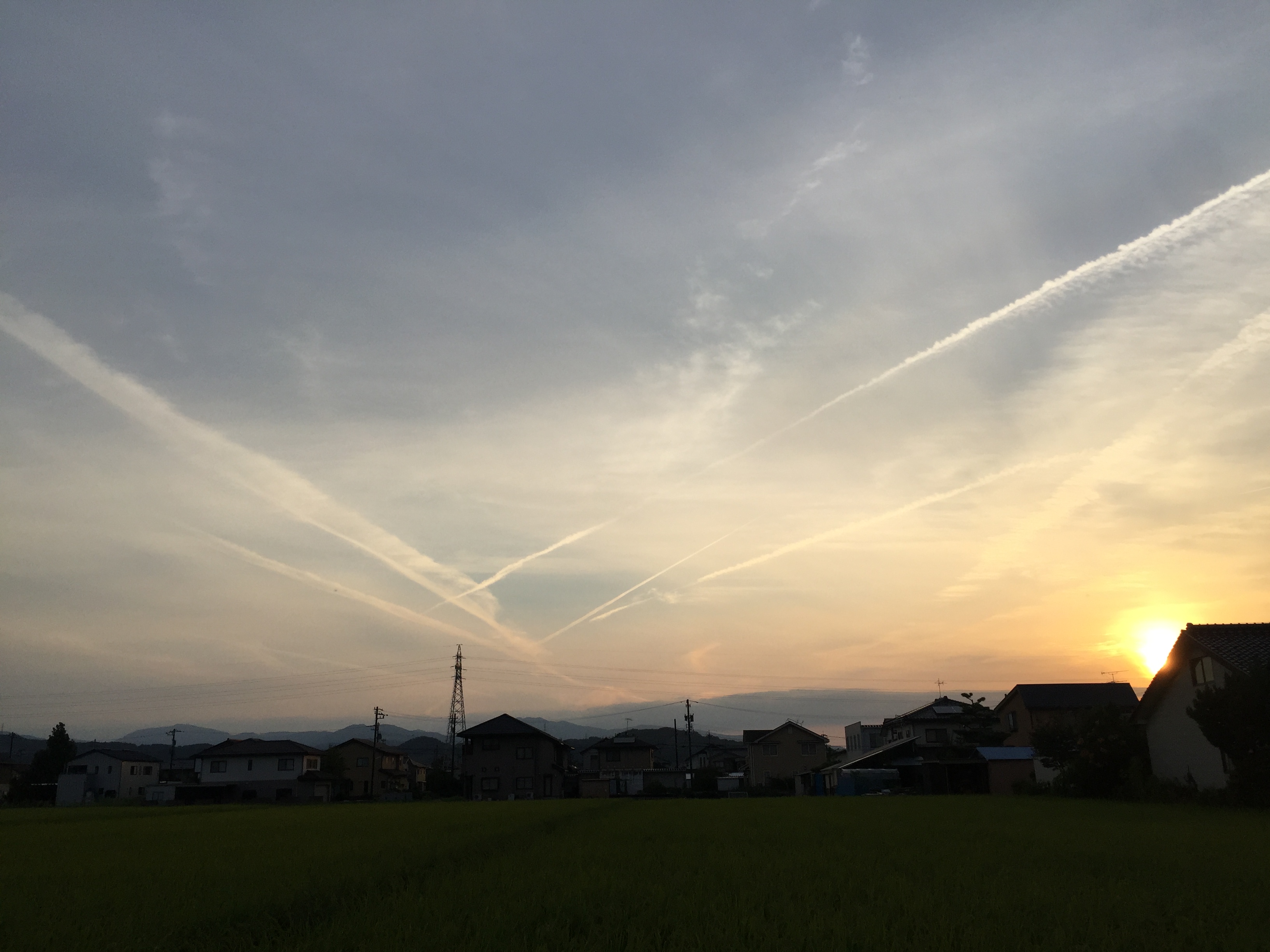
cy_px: 476
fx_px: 1064
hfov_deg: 61.7
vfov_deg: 48.2
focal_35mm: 29
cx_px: 635
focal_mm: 4.15
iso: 32
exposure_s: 1/1799
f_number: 2.2
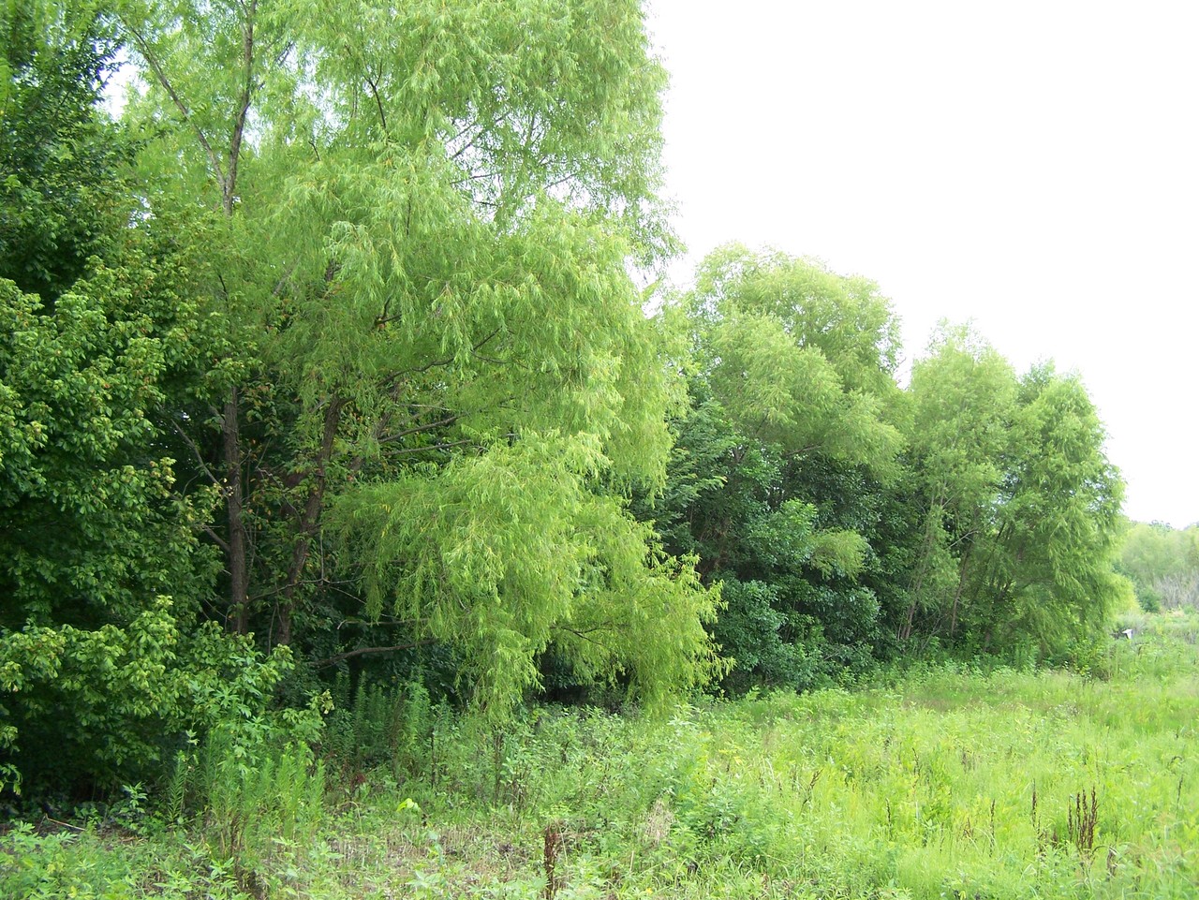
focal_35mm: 38
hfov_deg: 49.0
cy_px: 450
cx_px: 600
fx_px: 1317
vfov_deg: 37.7
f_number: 2.8
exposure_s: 1/125
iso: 80
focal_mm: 6.3
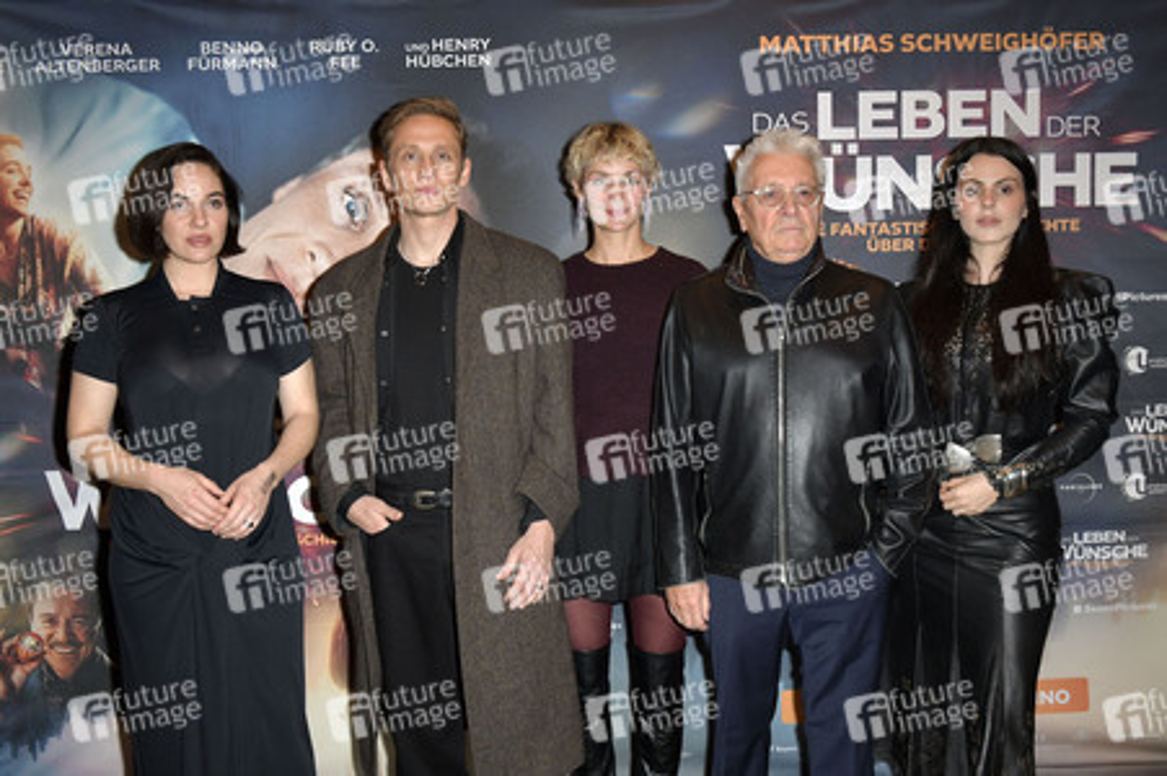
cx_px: 584
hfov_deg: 54.5
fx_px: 1134
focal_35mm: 35
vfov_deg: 37.8
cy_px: 388
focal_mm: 35
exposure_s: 1/250
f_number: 6.3
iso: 1250
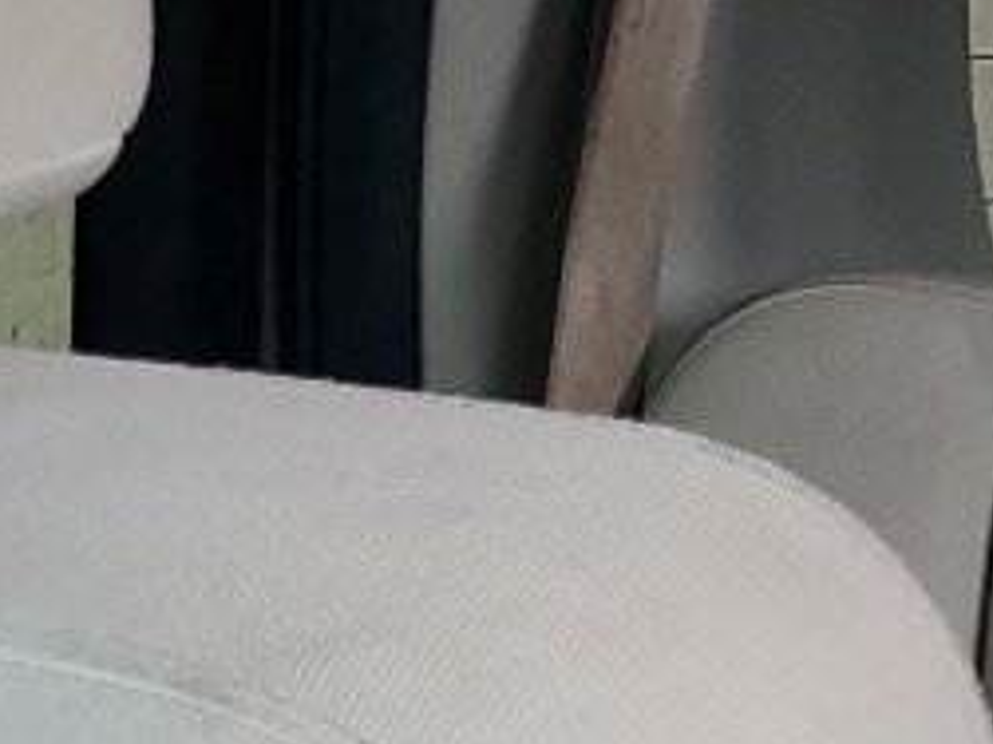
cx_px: 2575
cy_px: 977
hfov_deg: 10.0
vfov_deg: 8.8
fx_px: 4760
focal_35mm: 166
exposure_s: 1/60.2
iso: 70
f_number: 1.5
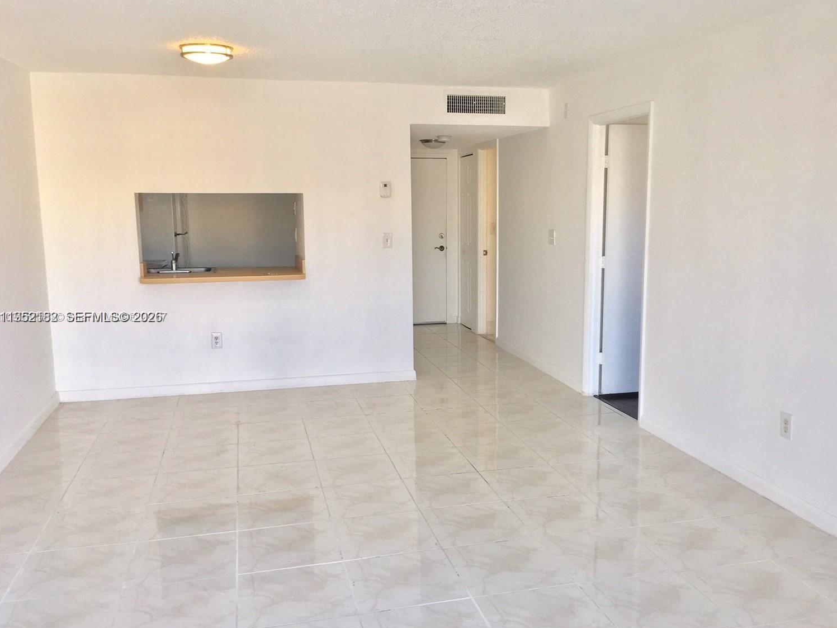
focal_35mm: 31
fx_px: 750
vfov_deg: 45.4
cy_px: 318
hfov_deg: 58.3
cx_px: 435
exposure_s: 1/120
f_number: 2.2
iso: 32
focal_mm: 4.15
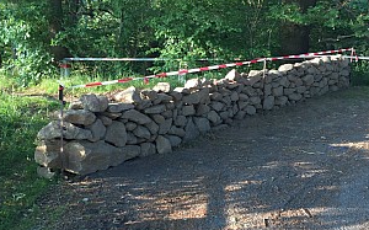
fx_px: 412
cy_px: 154
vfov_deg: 31.0
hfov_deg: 48.2
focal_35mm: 41
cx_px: 193
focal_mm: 4.15
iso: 32
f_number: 2.2
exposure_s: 1/100
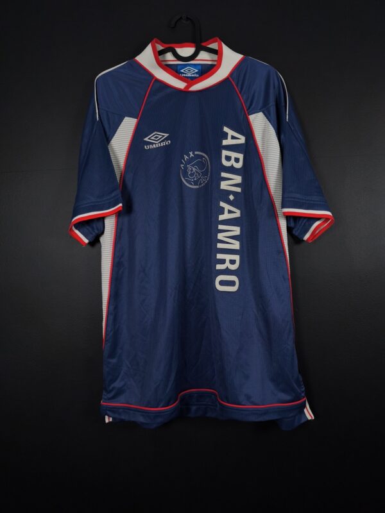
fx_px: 341
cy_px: 256
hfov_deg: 58.9
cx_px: 192
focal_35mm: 23
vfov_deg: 73.9
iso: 400
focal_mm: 6.57
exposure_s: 1/160
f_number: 1.6
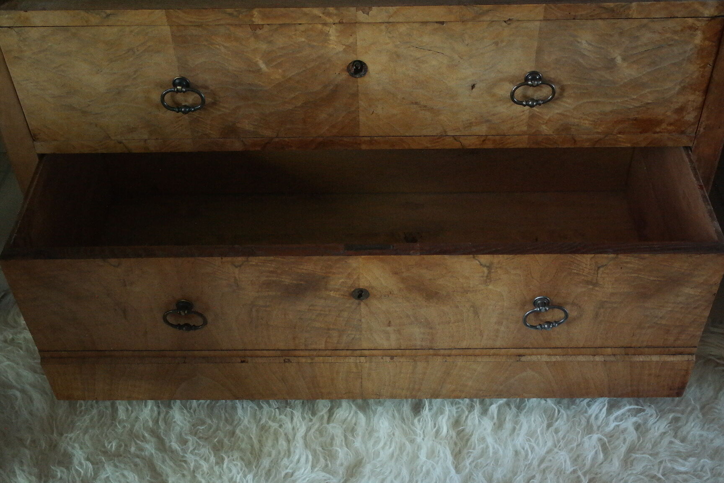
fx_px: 925
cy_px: 242
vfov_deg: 29.2
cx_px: 362
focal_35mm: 46
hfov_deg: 42.7
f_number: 5.6
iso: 3200
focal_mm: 30
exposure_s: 1/30
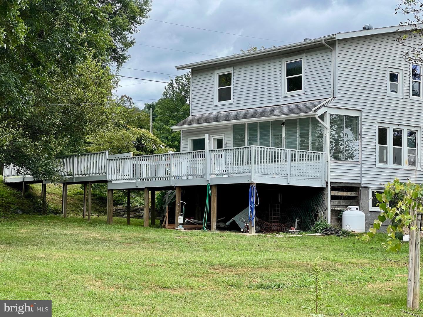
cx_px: 212
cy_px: 158
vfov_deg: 19.1
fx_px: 941
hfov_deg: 25.3
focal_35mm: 77
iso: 32
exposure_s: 1/374
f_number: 2.8
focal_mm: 9
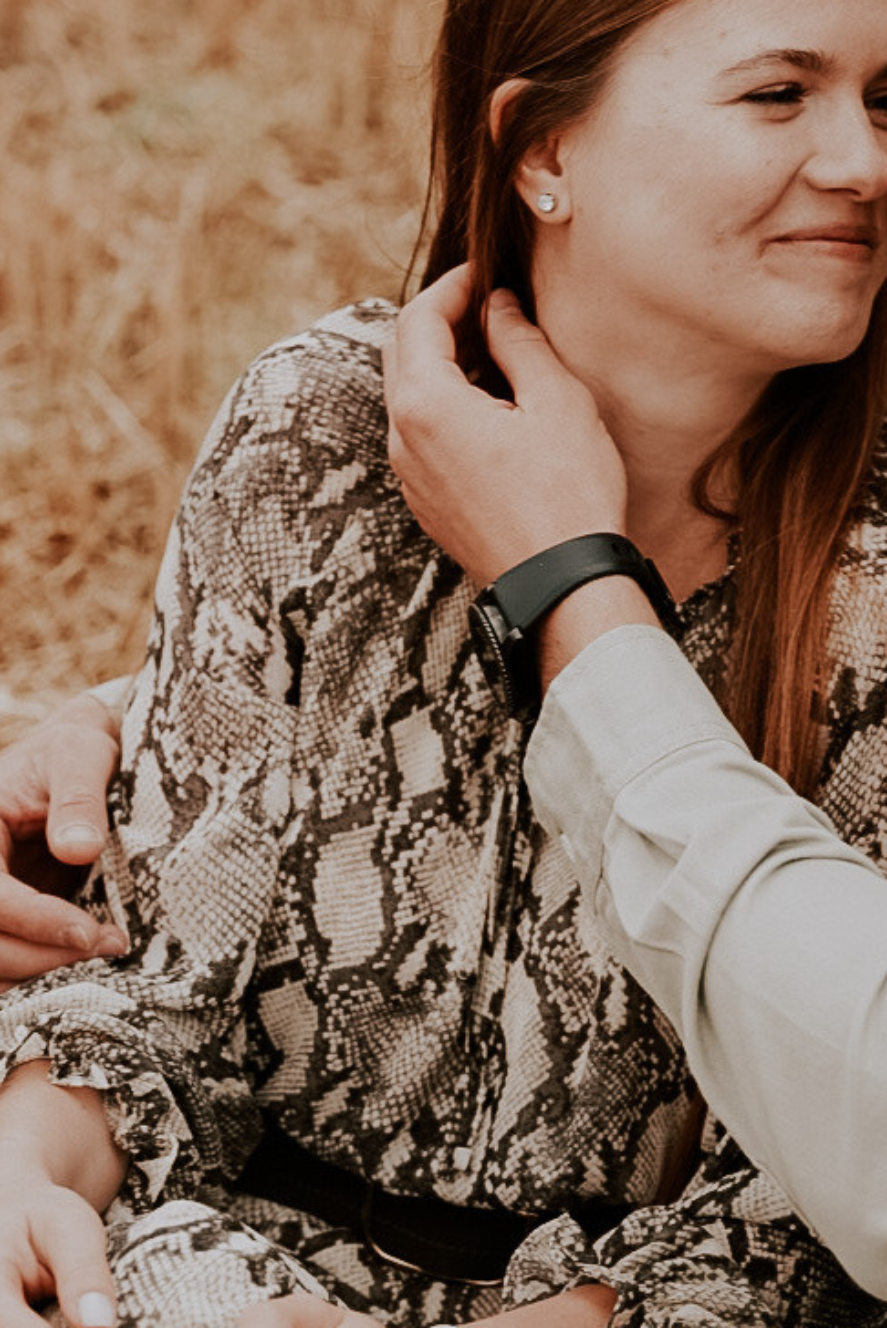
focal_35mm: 112
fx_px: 4123
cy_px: 431
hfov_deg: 12.3
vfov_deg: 18.3
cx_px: 633
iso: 100
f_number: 3.2
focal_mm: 50.3
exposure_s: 1/400
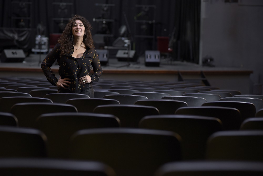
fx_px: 621
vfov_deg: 16.1
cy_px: 88
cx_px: 132
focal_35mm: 85
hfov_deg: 23.9
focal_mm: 85
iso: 1250
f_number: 2.8
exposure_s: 1/30
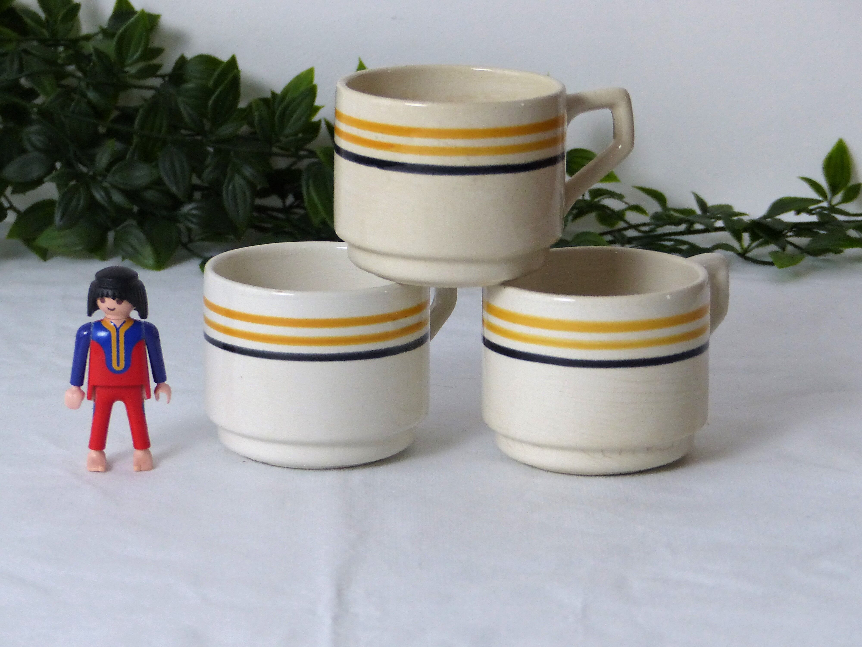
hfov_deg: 15.2
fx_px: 3237
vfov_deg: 11.4
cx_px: 431
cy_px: 324
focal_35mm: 130
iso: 250
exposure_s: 1/60
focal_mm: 21.4
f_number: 2.8
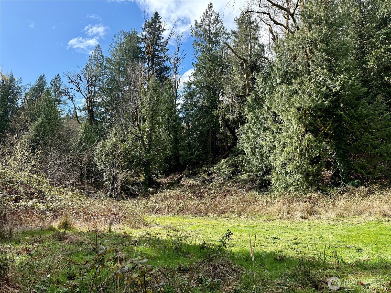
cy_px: 146
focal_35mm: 24
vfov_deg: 56.8
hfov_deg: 71.6
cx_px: 196
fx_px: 271
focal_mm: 6.76
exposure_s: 1/2445
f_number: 1.78
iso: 100
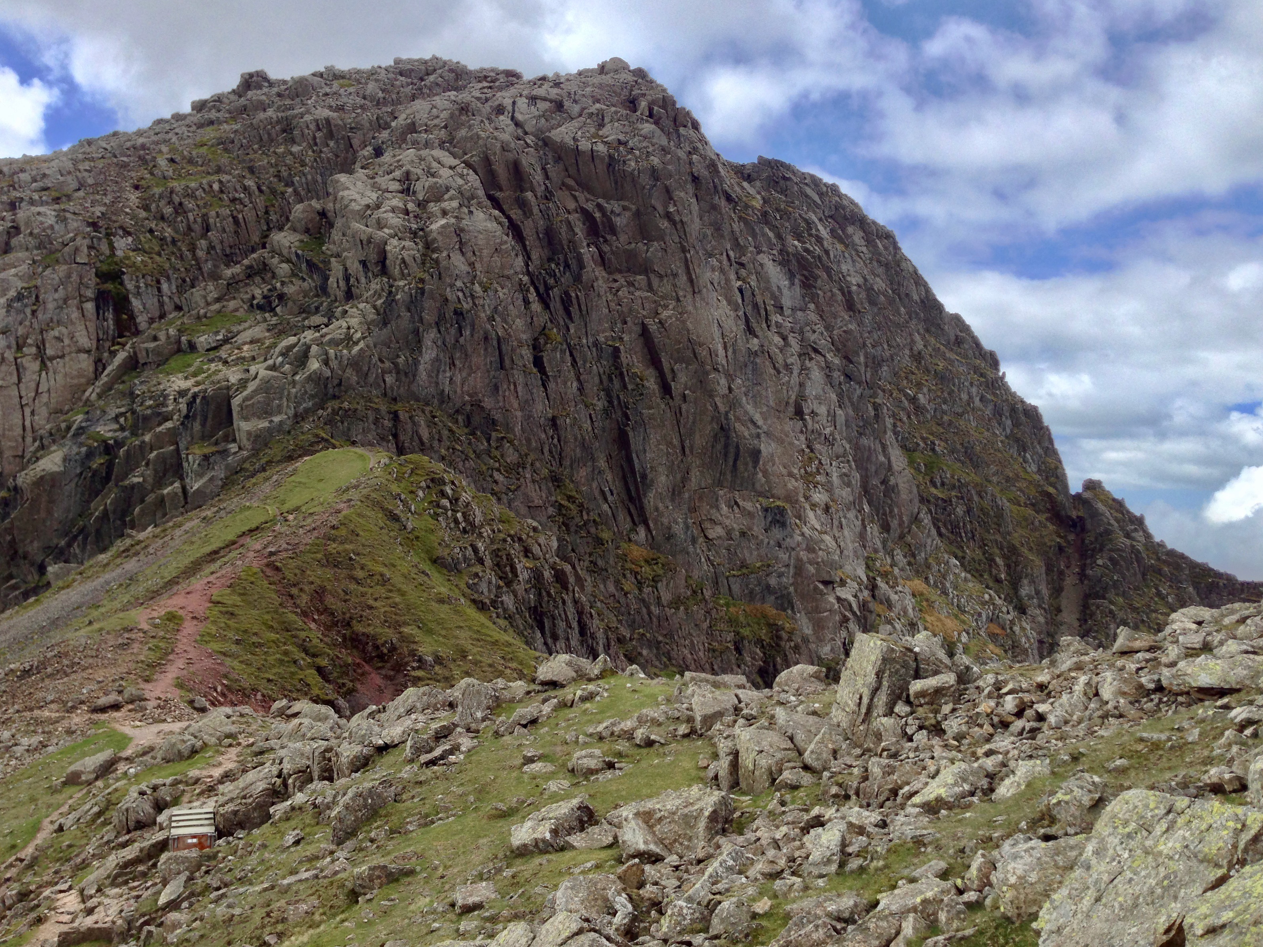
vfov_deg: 41.8
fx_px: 1241
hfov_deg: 54.0
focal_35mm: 34
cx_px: 623
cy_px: 463
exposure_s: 1/616
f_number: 2.4
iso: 50
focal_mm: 4.13
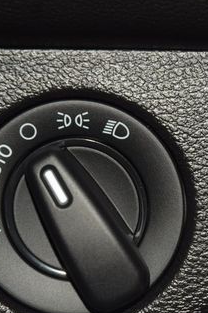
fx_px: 1867
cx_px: 179
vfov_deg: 9.6
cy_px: 170
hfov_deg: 6.4
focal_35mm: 215
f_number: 8
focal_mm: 70
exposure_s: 1/125
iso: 100
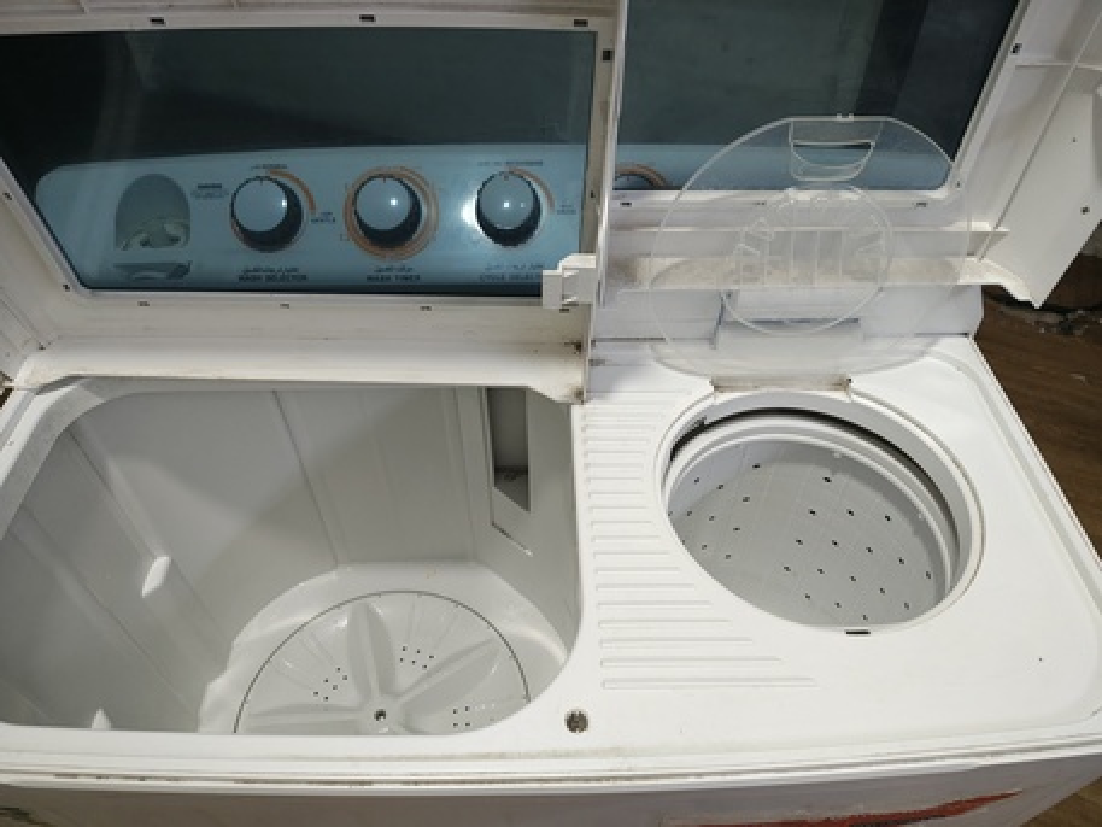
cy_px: 414
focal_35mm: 23
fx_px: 732
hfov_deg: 73.9
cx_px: 551
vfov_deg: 58.9
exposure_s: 1/120
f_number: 1.6
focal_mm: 6.57
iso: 1363
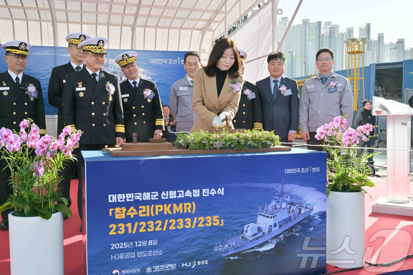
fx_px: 413
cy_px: 136
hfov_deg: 53.1
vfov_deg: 36.9
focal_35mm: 36
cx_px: 205
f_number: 14
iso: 400
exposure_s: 1/250
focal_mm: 35
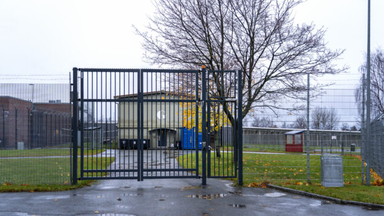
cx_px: 190
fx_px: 367
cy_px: 101
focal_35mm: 36
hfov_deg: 55.3
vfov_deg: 32.8
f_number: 4
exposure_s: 1/125
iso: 640
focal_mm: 34
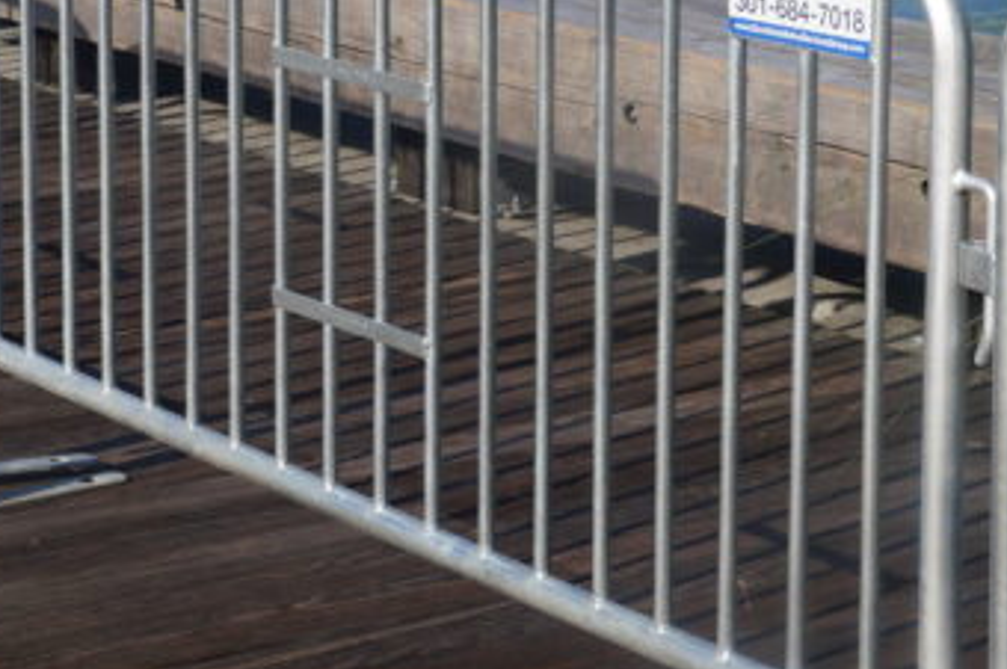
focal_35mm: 132
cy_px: 129
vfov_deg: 10.3
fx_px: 3692
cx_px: 477
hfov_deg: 15.5
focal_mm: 39
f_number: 16
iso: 100
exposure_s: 1/100
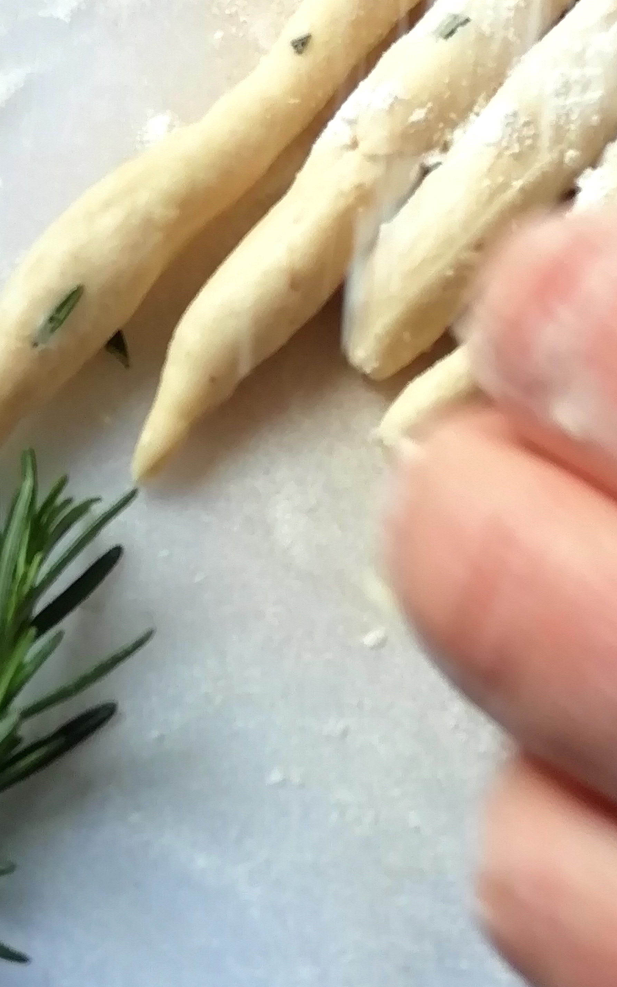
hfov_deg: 18.3
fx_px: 1910
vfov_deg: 28.9
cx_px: 282
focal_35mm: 71
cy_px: 364
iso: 50
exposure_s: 1/159
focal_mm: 3.46
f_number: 2.2
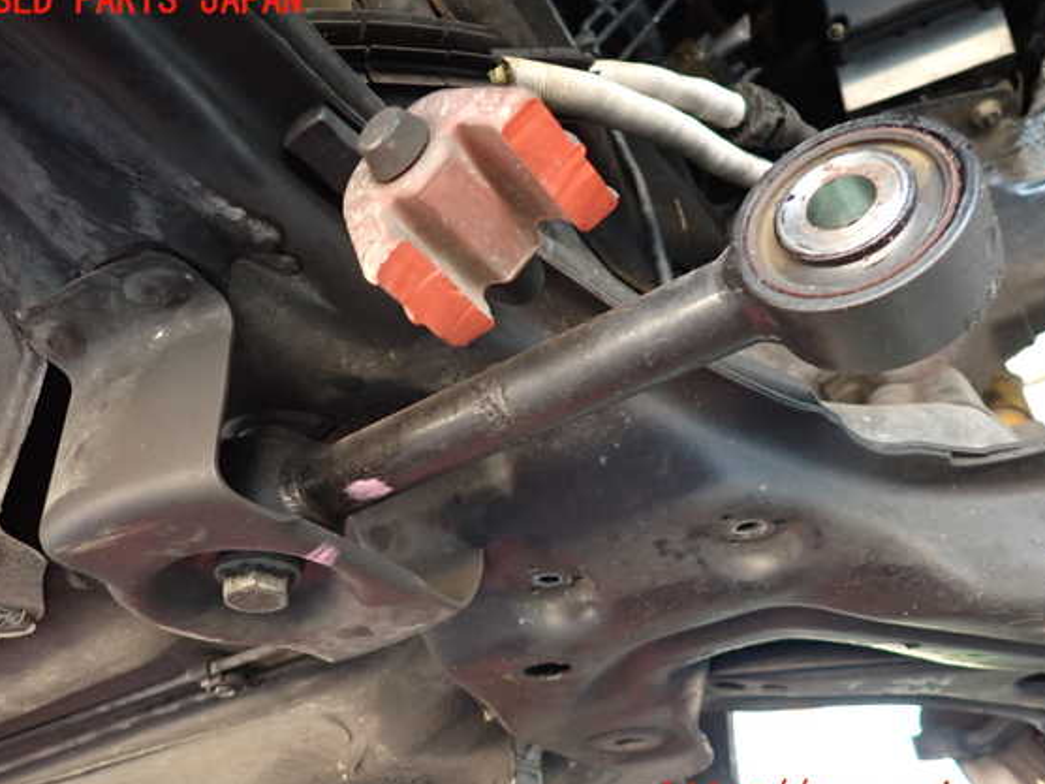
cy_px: 400
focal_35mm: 27
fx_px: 815
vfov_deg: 51.4
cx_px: 524
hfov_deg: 65.3
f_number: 2
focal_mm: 4.5
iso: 400
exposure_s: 1/30
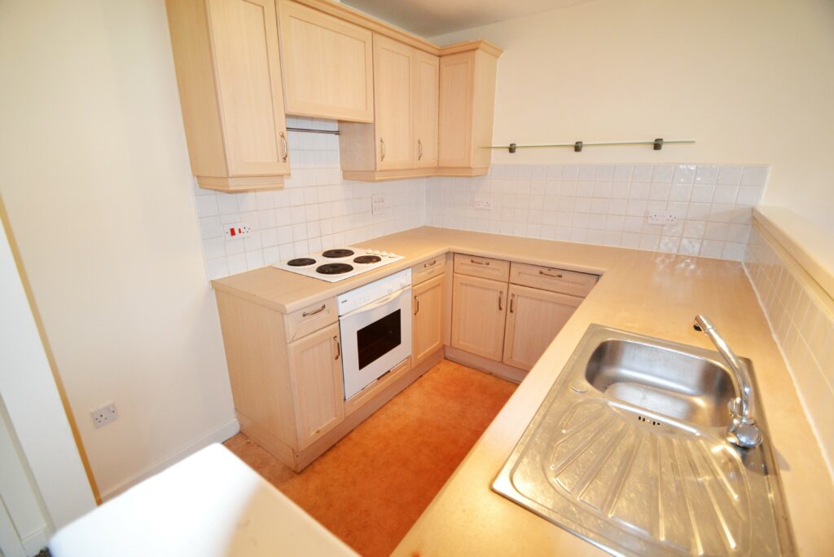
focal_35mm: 15
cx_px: 417
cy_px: 278
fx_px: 348
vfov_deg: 77.3
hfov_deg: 100.4
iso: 1100
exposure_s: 1/60
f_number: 3.5
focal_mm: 10
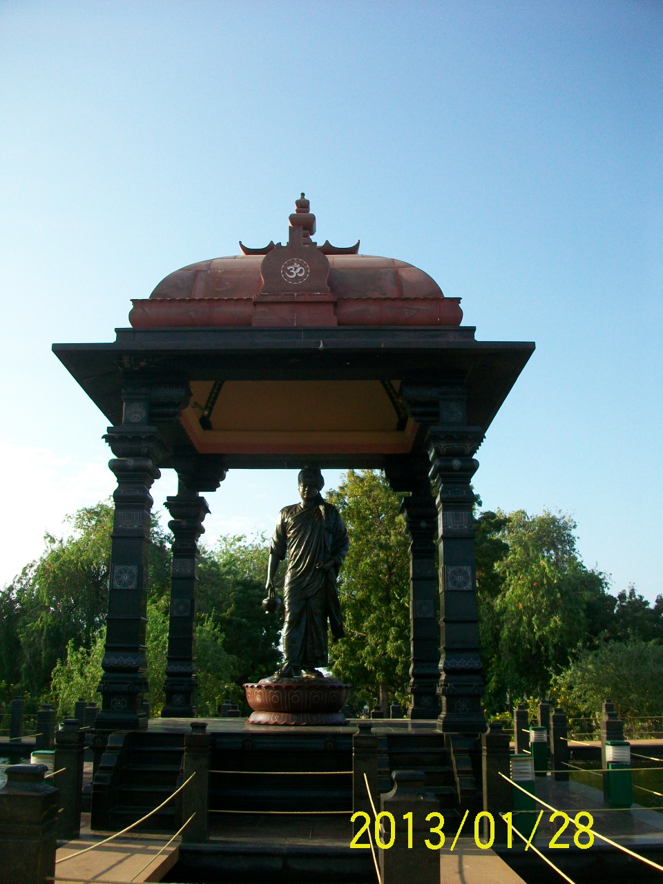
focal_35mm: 32
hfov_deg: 44.2
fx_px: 817
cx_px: 332
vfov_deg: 56.8
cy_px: 442
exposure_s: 1/400
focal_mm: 5.7
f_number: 2.8
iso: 64
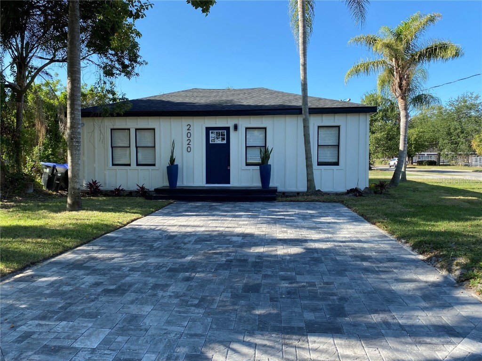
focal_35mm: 26
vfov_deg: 53.1
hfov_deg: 67.3
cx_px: 241
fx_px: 362
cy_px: 180
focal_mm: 4.25
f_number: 1.8
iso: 32
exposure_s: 1/998
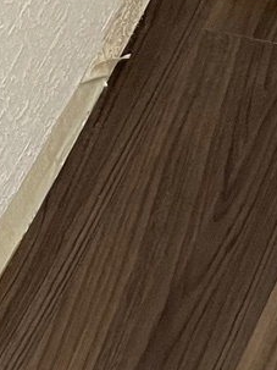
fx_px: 1847
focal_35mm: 173
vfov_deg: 10.6
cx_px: 369
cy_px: 692
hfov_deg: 8.4
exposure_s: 1/60
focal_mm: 4.2
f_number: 1.6
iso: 200
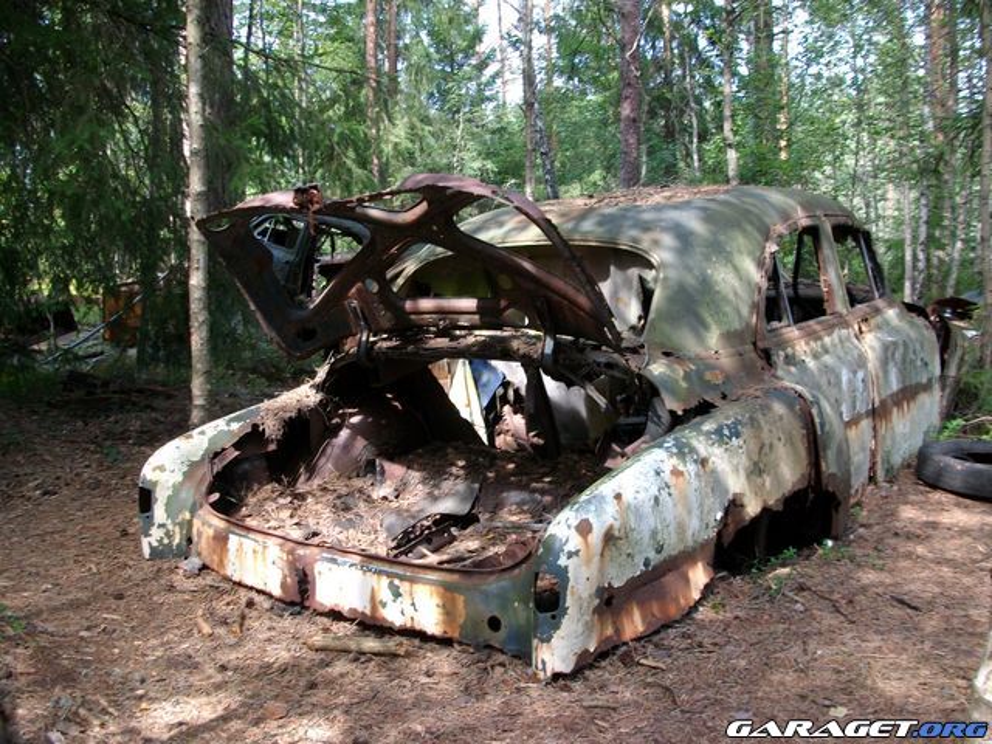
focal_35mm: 32
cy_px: 372
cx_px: 496
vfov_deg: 44.2
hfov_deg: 56.8
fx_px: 917
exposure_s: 1/65
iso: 80
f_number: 2.9
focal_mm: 5.7
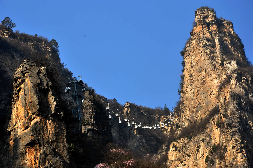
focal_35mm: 120
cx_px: 126
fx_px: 842
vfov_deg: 11.4
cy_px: 84
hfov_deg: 17.1
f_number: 11
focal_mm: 80
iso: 200
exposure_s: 1/125
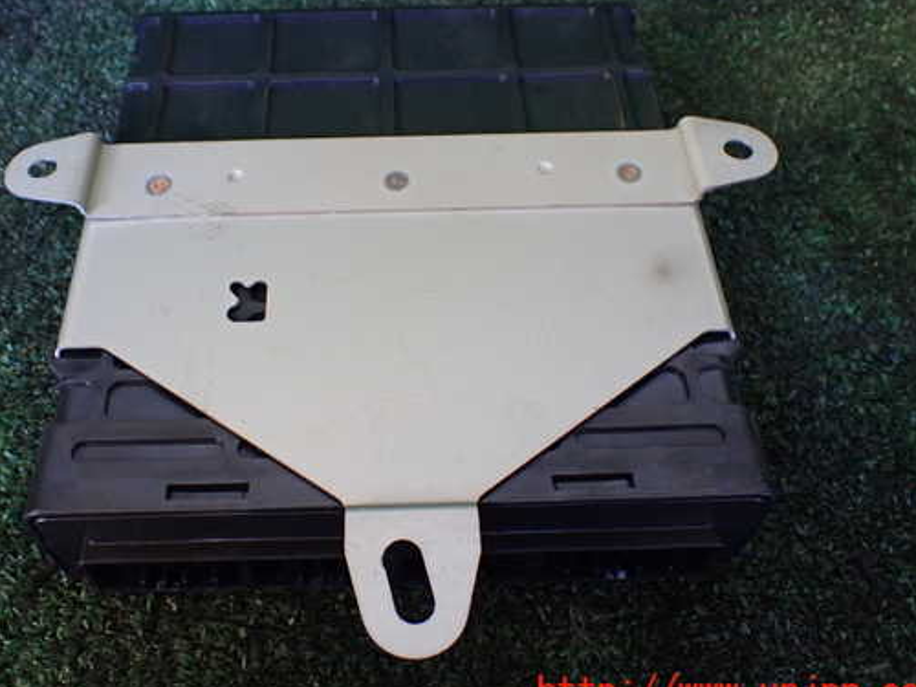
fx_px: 953
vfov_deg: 39.6
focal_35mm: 36
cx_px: 401
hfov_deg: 51.2
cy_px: 304
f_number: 2.3
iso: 640
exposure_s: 1/125
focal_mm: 5.4
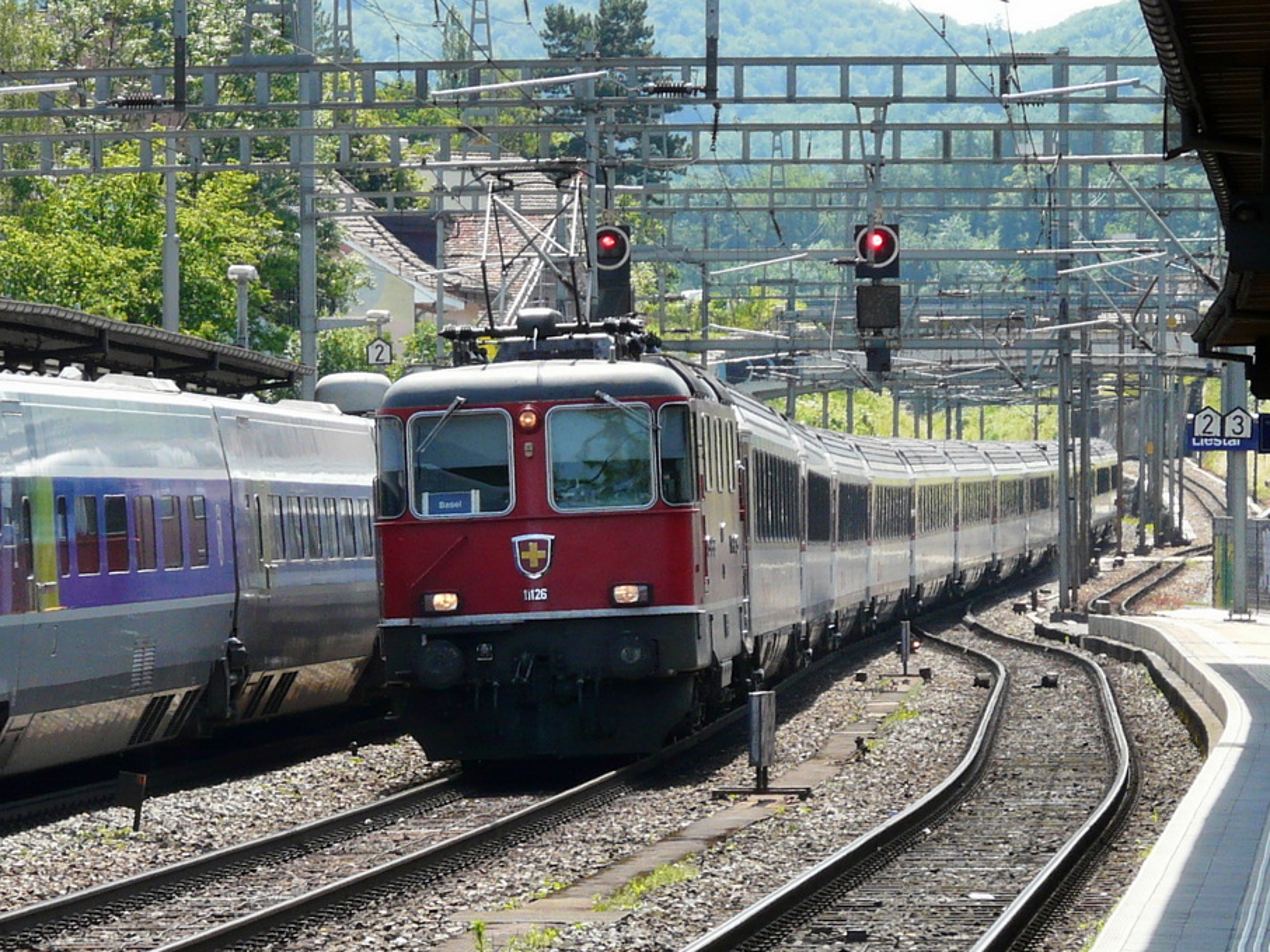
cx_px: 676
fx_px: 5832
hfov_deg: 12.4
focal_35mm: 159
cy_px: 485
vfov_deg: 9.3
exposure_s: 1/250
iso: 100
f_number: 5
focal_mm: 23.7
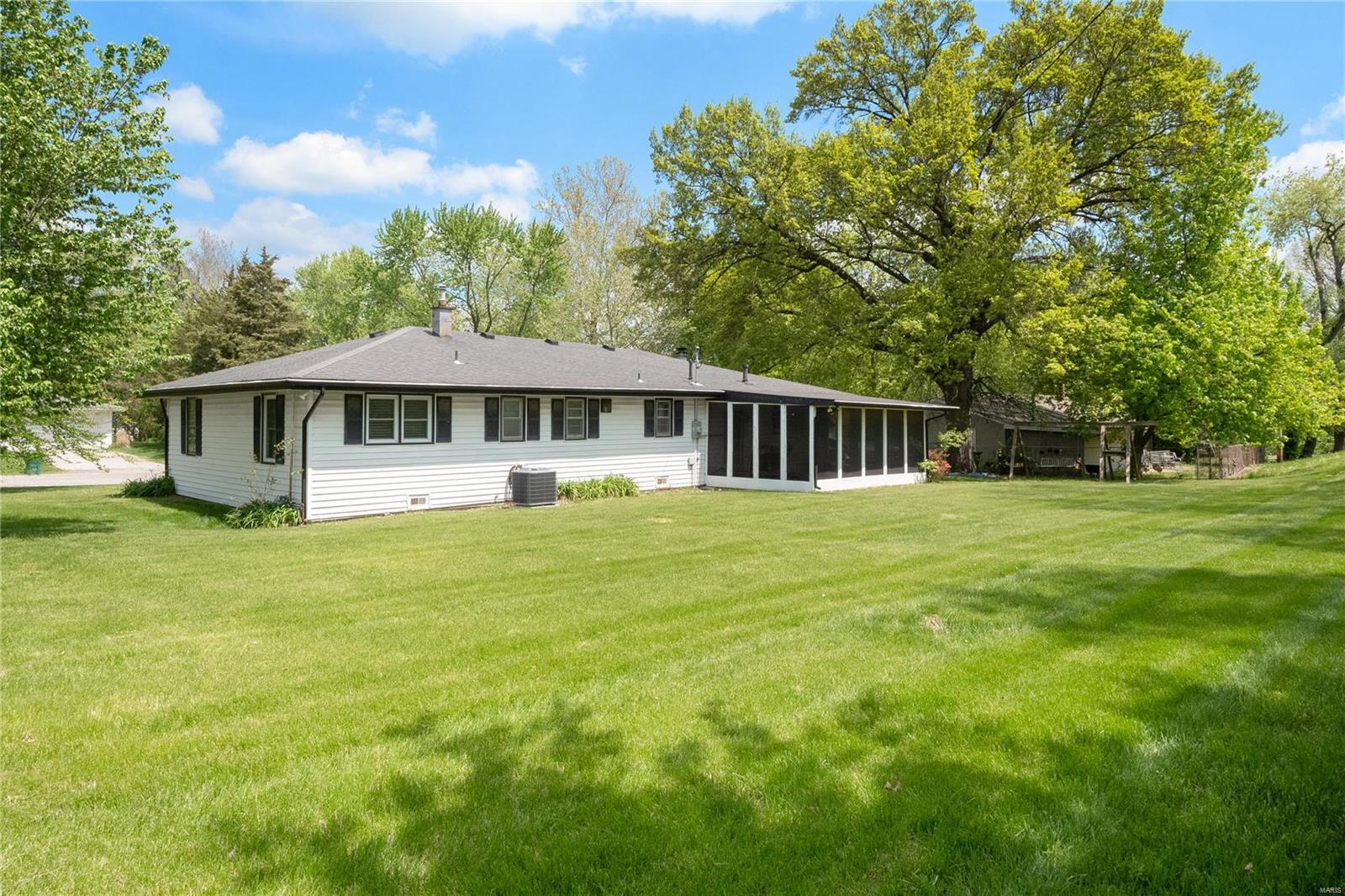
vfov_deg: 57.2
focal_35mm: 22
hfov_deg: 78.6
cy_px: 448
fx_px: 822
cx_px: 672
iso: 400
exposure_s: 1/500
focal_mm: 11
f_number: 10
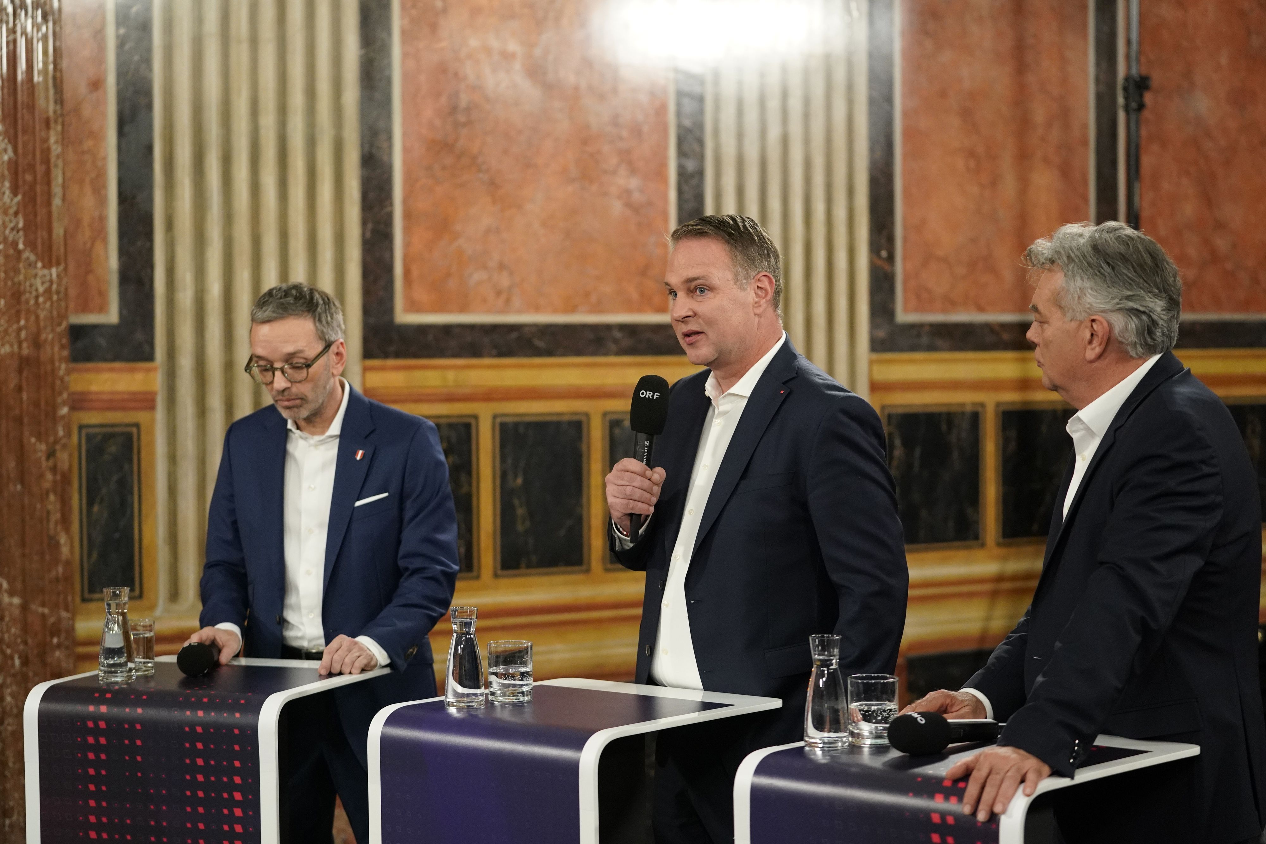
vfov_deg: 19.5
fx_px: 2462
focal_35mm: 70
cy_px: 422
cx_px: 633
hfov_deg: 28.8
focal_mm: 70
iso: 4000
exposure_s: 1/500
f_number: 2.8
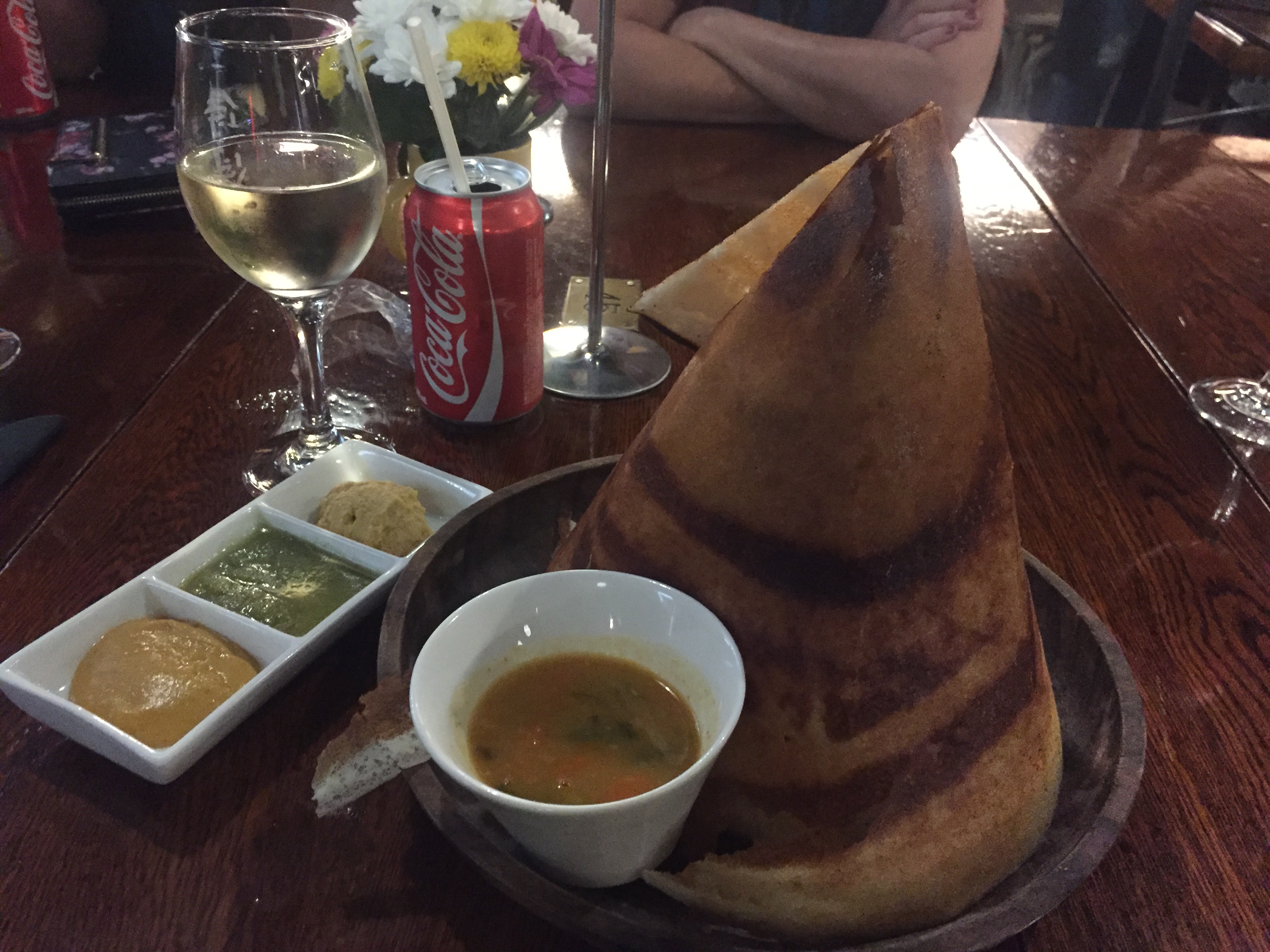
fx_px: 1064
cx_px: 635
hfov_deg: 61.7
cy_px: 476
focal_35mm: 29
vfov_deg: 48.2
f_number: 2.2
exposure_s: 1/17
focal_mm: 4.15
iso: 400
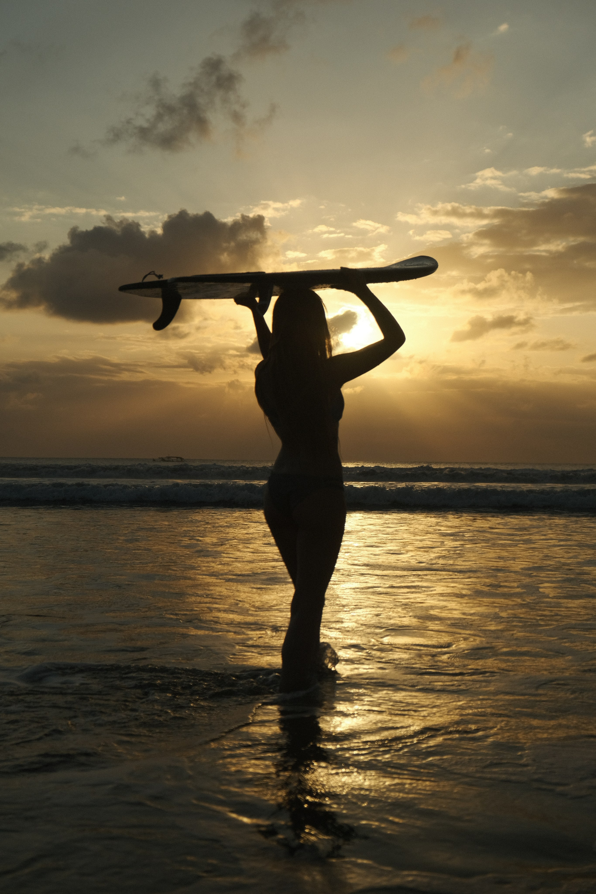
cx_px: 298
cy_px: 447
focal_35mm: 51
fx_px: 1266
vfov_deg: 38.9
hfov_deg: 26.5
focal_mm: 34.3
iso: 400
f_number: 4
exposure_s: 1/2400
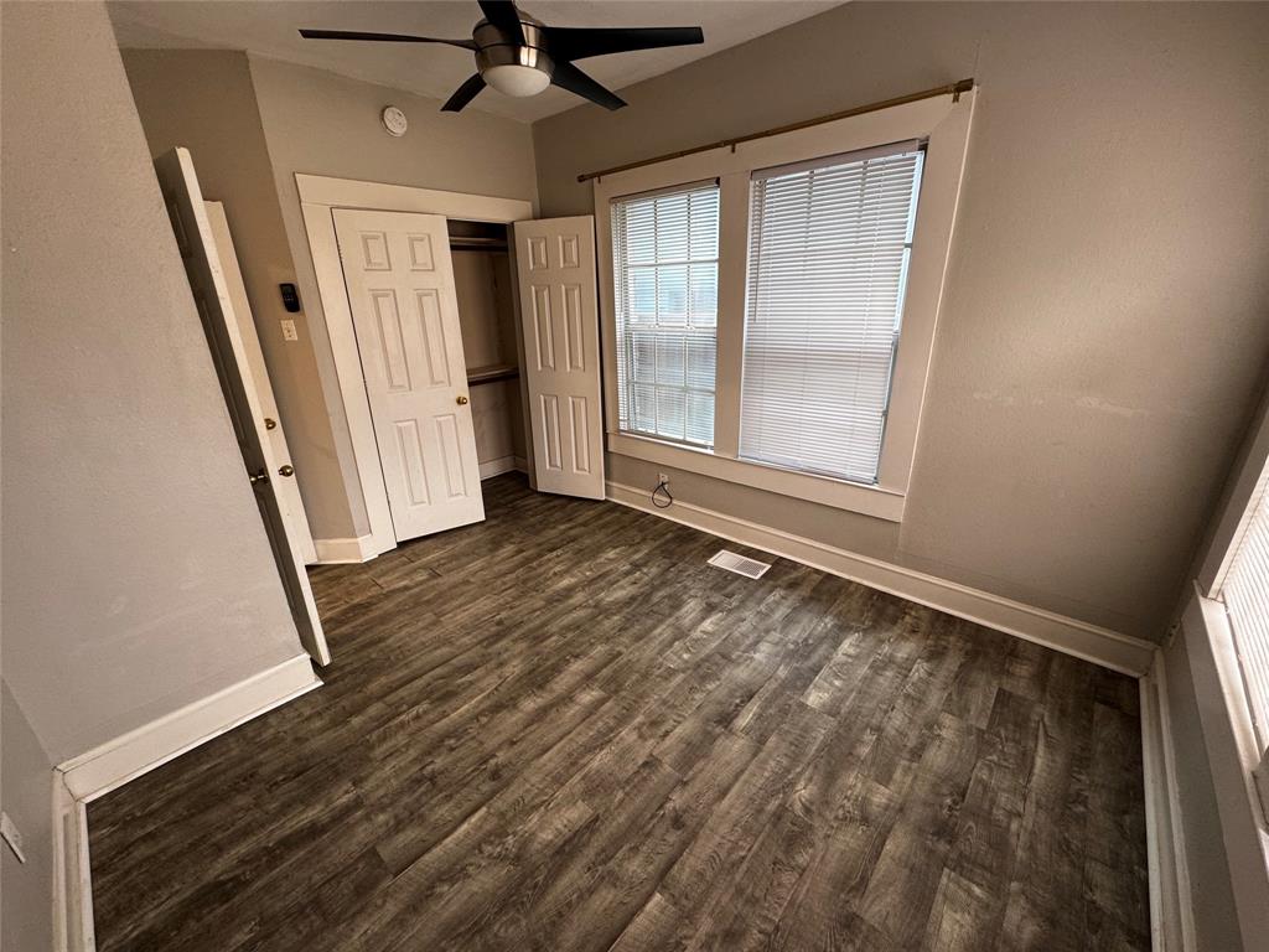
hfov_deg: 102.1
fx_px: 513
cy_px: 476
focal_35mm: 14
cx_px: 634
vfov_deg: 85.7
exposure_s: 1/99
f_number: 2.2
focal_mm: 2.22
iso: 160
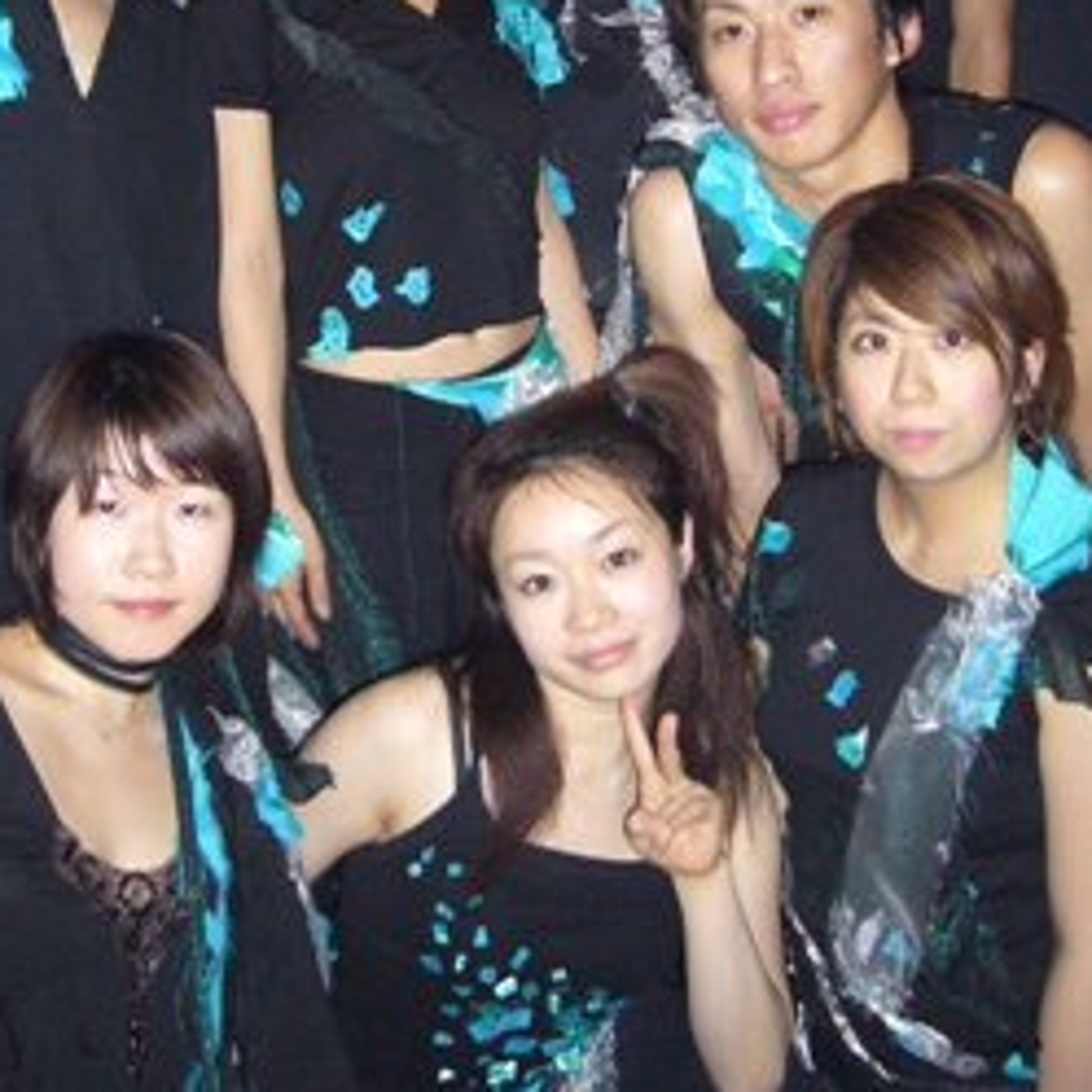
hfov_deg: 30.5
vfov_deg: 29.6
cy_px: 160
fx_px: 1999
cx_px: 487
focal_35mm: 56
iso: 320
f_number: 2.8
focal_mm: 5.8
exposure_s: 1/60
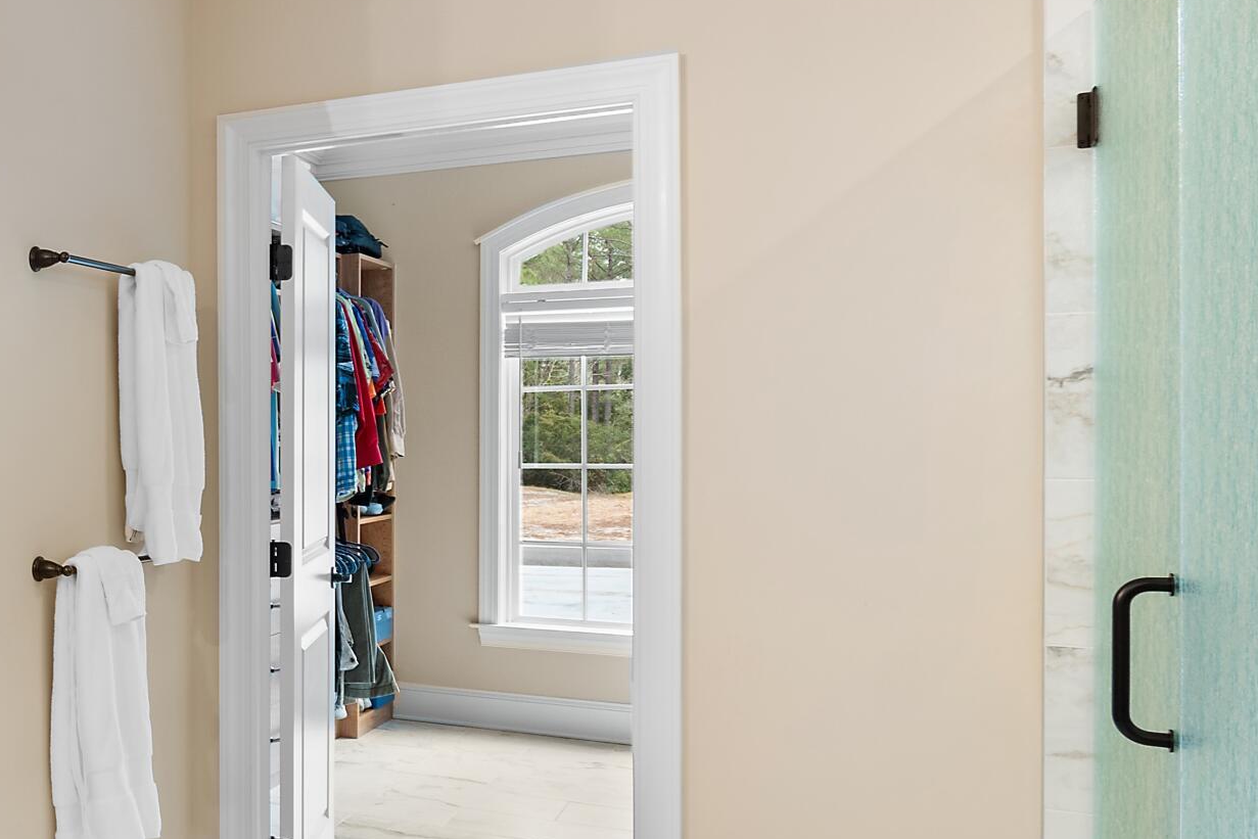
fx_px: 1363
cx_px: -111
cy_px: 434
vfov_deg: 34.2
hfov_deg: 40.5
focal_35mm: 39
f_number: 4.8
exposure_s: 1/3
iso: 100
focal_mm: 11
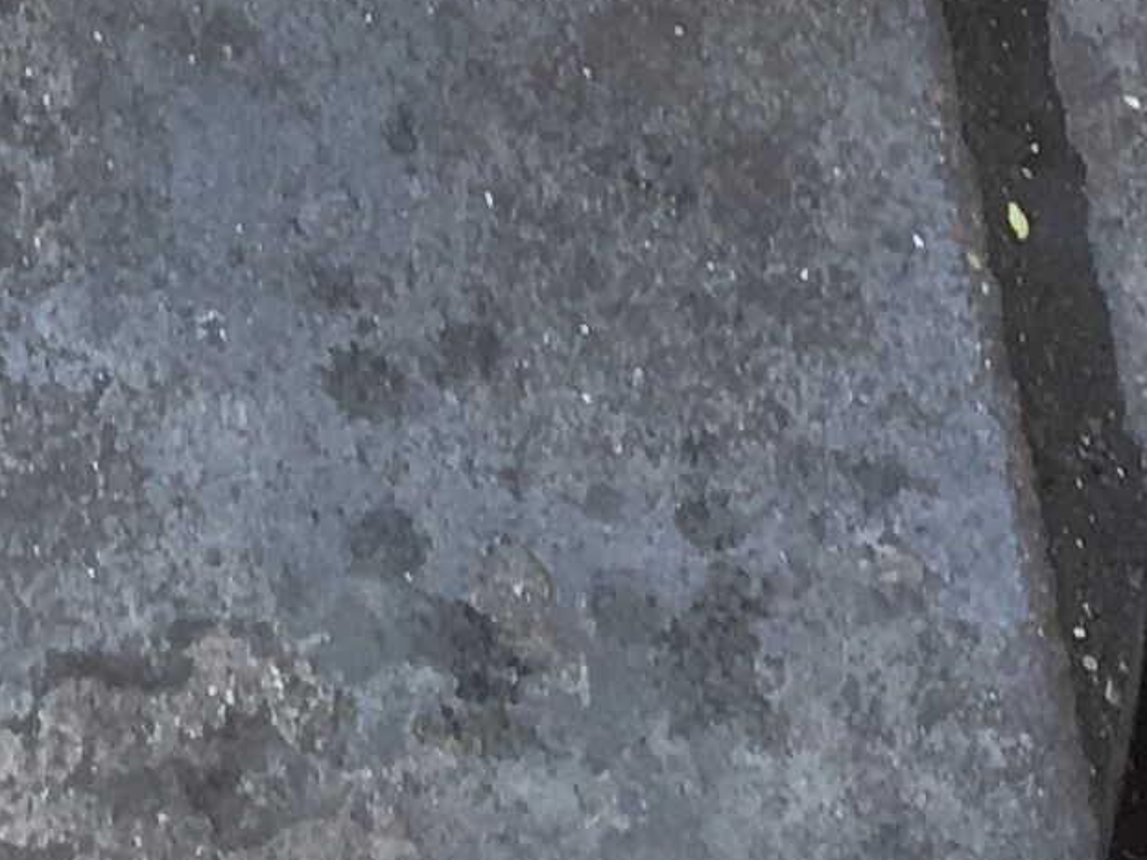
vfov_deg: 7.1
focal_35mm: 188
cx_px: -741
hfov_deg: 10.1
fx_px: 6227
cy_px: -1681
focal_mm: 4.15
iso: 25
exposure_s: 1/50
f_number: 2.2
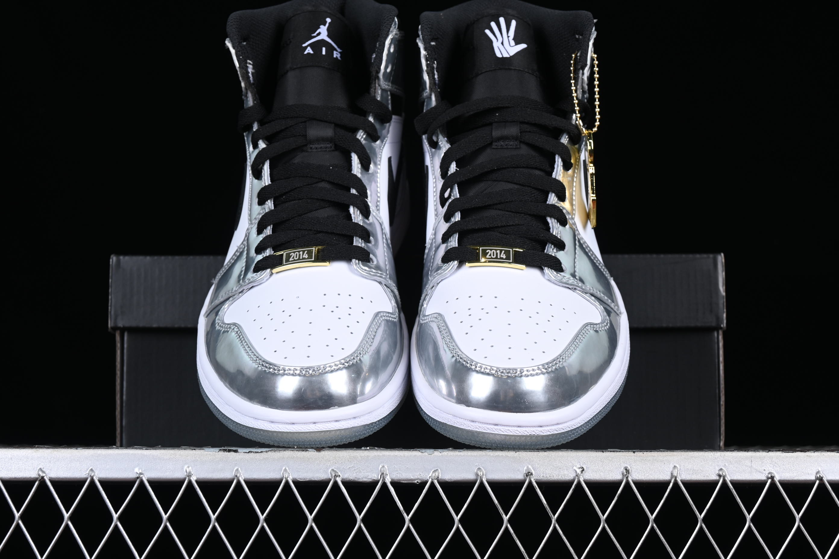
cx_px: 420
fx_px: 1748
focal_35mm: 75
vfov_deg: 18.2
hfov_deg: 27.0
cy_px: 280
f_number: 8
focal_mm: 50
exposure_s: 1/80
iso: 160
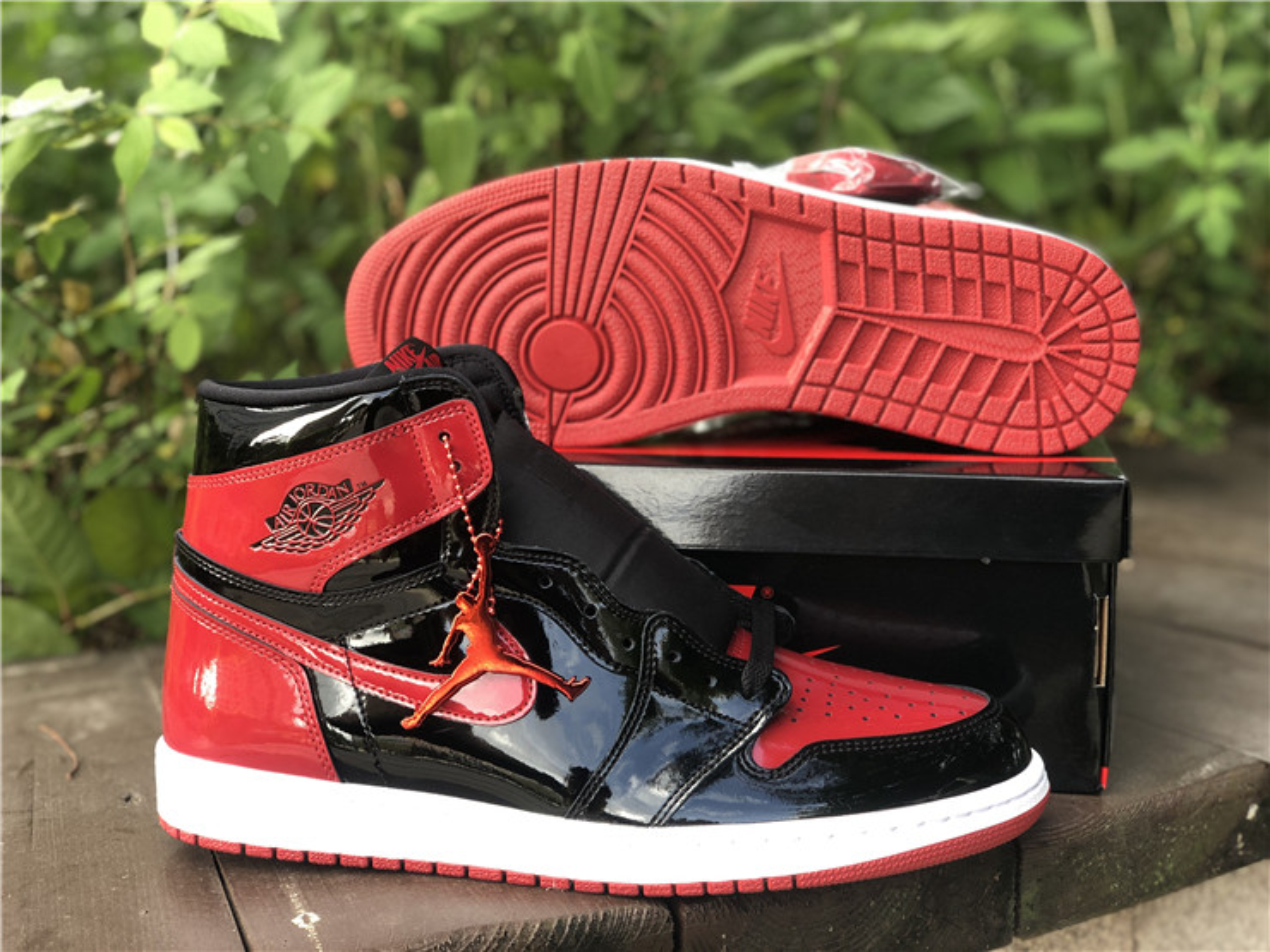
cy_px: 476
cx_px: 635
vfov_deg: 28.0
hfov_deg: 36.8
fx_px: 1908
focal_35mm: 52
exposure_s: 1/60
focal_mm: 6
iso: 32
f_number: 2.4
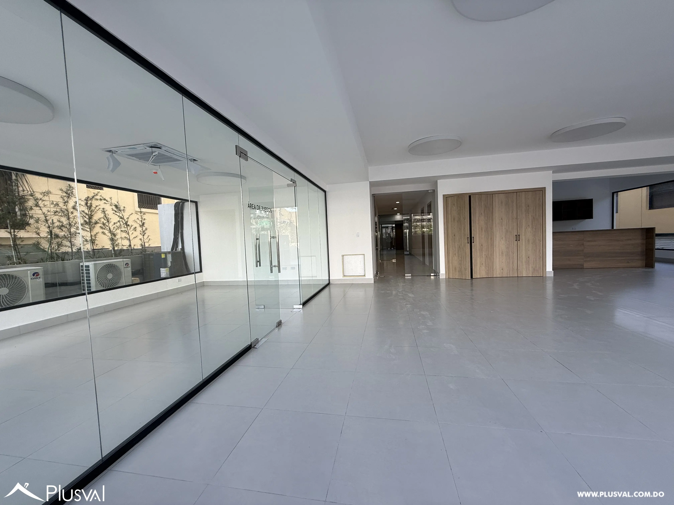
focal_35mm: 14
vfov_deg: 85.7
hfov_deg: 102.1
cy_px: 252
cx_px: 337
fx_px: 273
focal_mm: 2.22
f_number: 2.2
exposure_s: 1/161
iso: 50
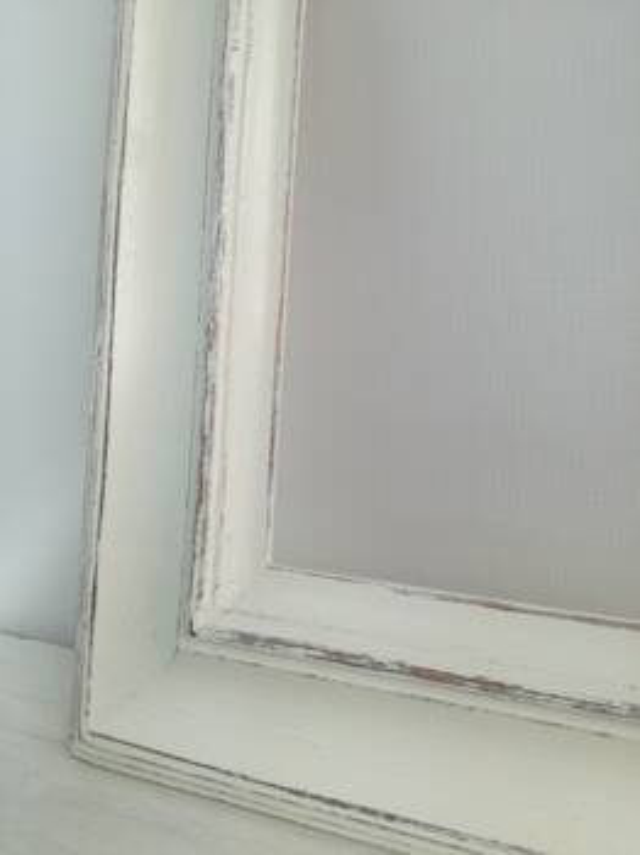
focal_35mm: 27
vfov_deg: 65.4
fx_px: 666
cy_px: 428
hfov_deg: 51.3
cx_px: 320
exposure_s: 1/326
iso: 50
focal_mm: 3.79
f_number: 2
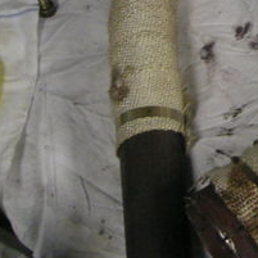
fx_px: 902
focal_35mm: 107
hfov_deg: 15.6
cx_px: 313
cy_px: 32
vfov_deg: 16.1
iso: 100
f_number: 2.8
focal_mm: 6
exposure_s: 1/20
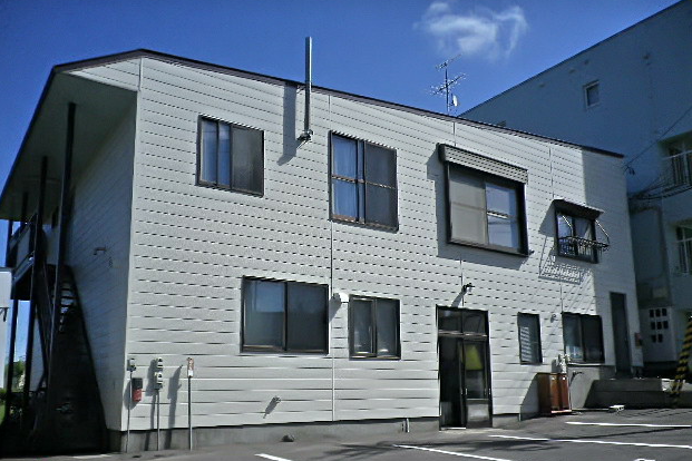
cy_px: 259
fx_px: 577
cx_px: 337
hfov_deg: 61.9
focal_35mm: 30
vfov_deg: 43.5
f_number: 7.8
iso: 80
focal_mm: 5.05
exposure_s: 1/400
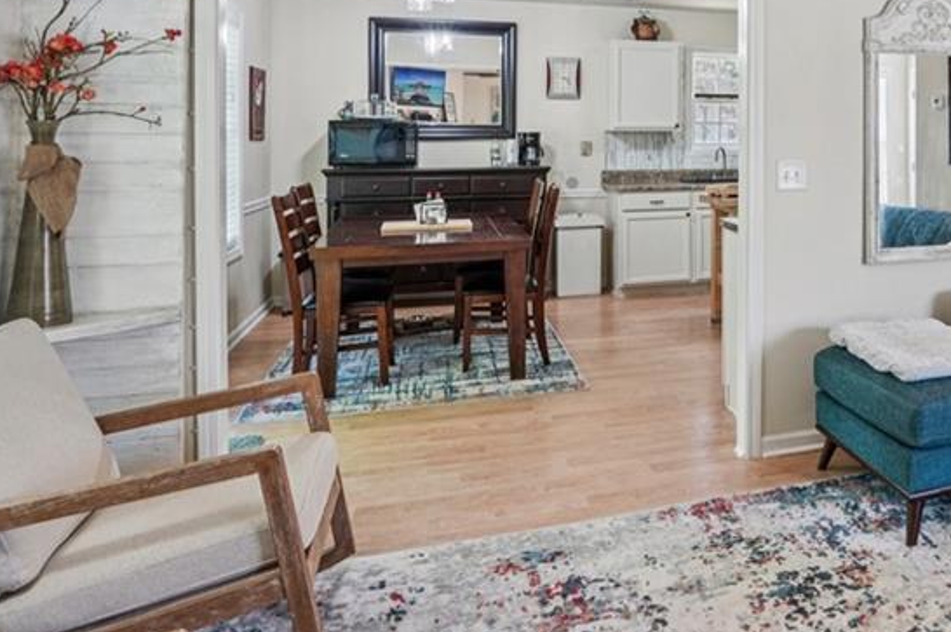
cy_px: 177
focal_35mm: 30
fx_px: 792
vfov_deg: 42.5
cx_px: 817
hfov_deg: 55.5
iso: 400
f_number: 8
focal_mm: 16
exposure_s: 1/6
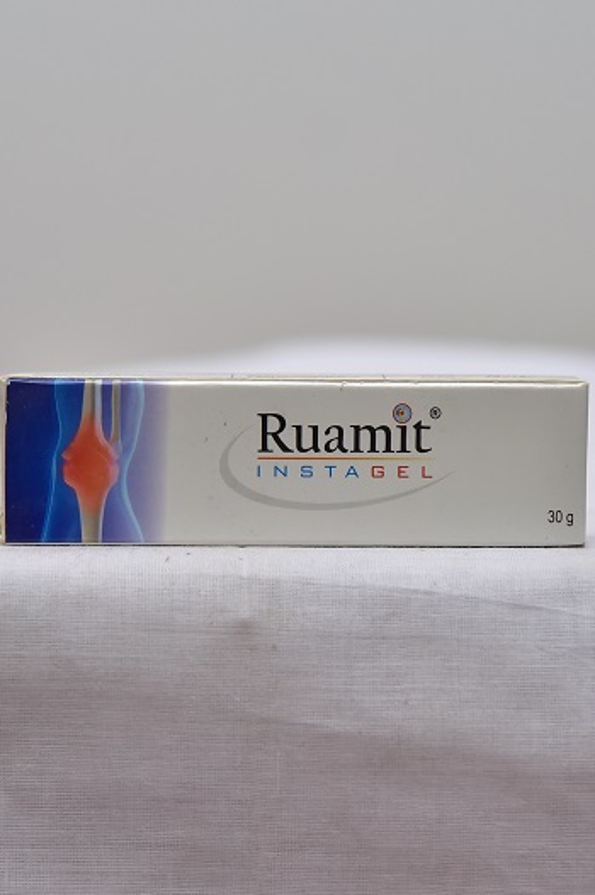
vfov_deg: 19.5
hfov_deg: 13.0
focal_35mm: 105
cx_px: 298
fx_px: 2606
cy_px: 448
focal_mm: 105
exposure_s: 1/125
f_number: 4.5
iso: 1600
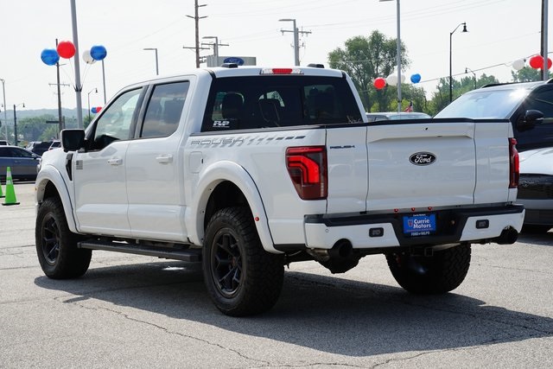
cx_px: 276
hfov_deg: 26.0
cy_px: 184
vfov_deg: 17.5
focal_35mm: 78
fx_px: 1198
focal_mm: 78
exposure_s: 1/100
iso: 100
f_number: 13
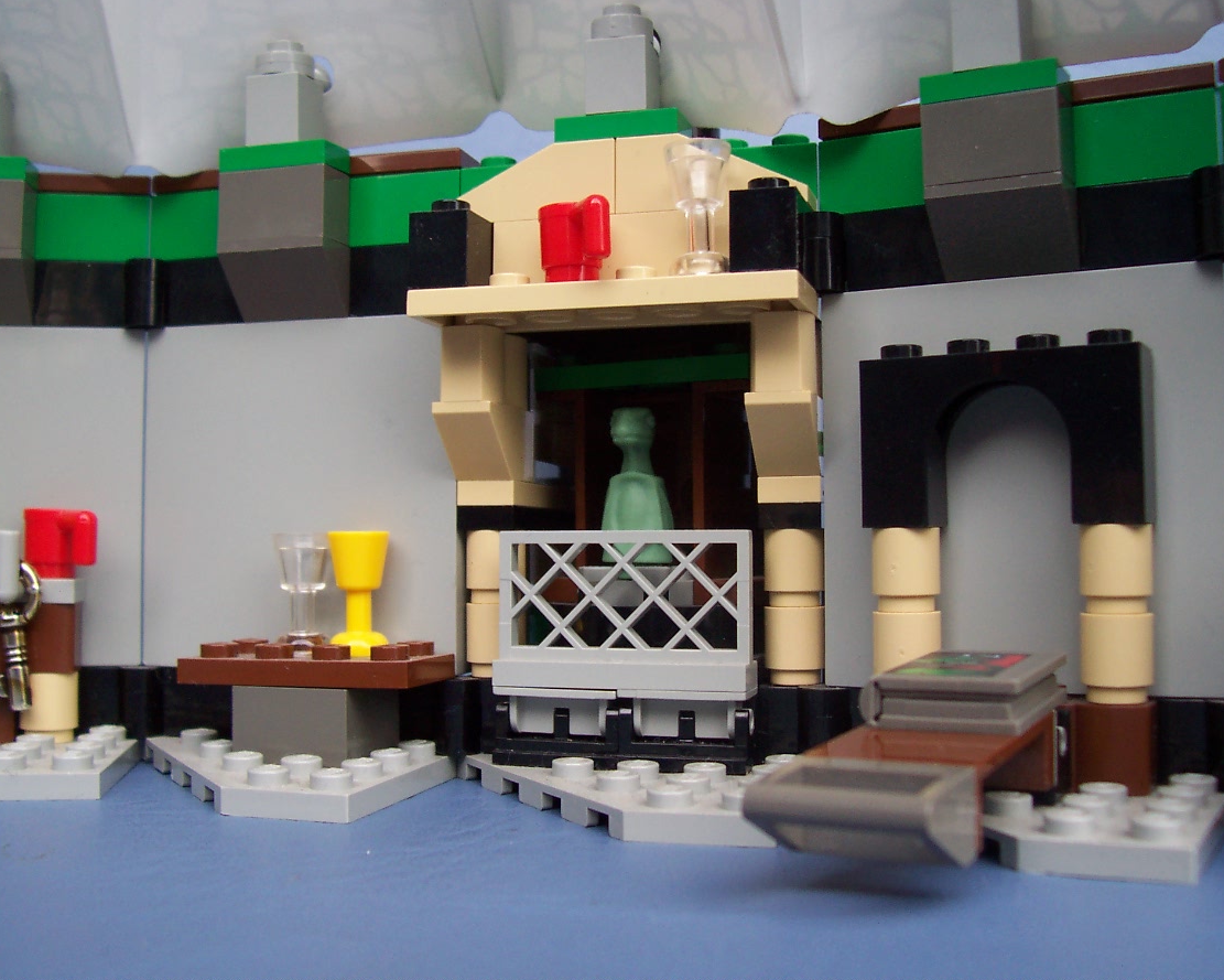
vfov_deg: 38.2
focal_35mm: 39
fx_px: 1413
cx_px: 631
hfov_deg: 46.8
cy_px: 485
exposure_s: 1/90
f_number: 2.8
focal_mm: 5.6
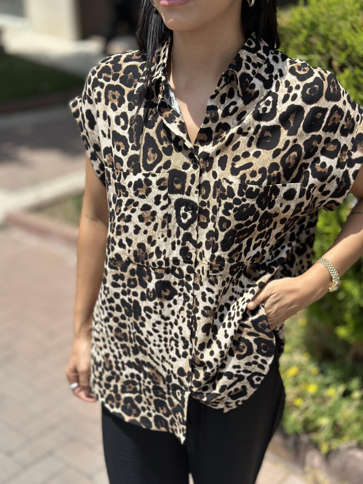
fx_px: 671
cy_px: 242
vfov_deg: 39.7
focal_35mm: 48
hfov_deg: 30.3
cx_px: 182
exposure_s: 1/3472
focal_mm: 6.86
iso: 100
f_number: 1.78
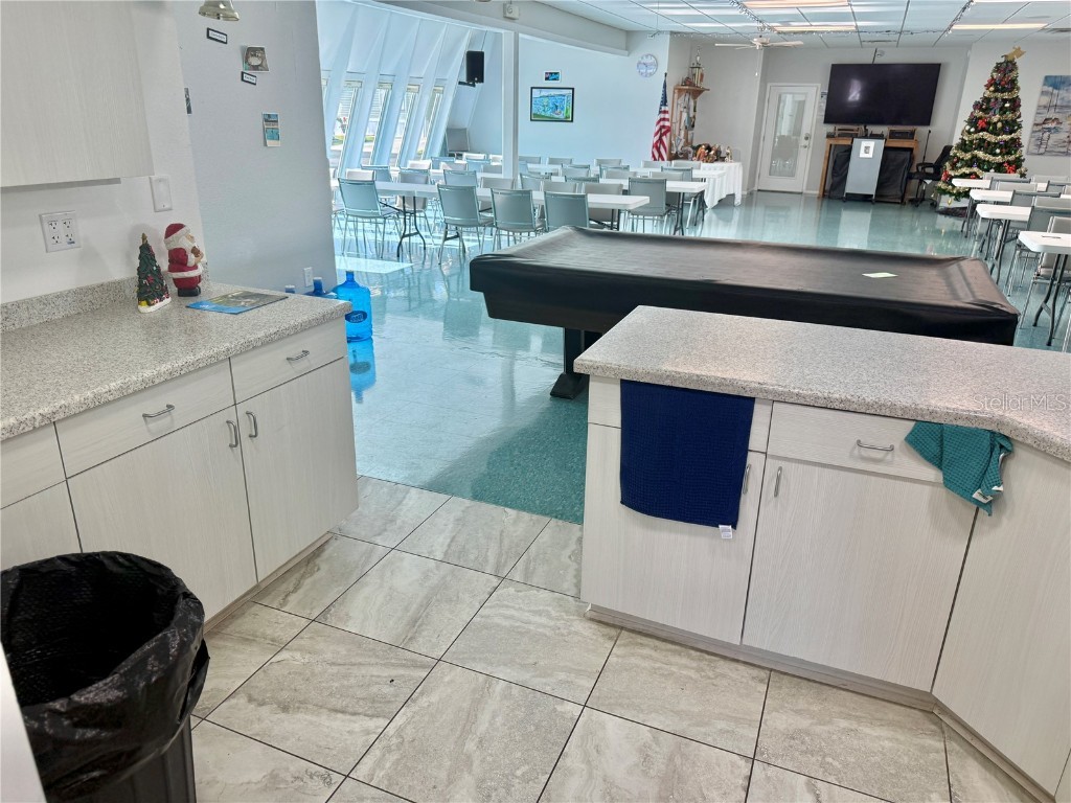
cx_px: 536
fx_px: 743
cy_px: 402
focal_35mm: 24
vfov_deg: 56.8
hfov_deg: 71.6
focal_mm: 6.76
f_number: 1.78
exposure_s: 1/234
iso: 100
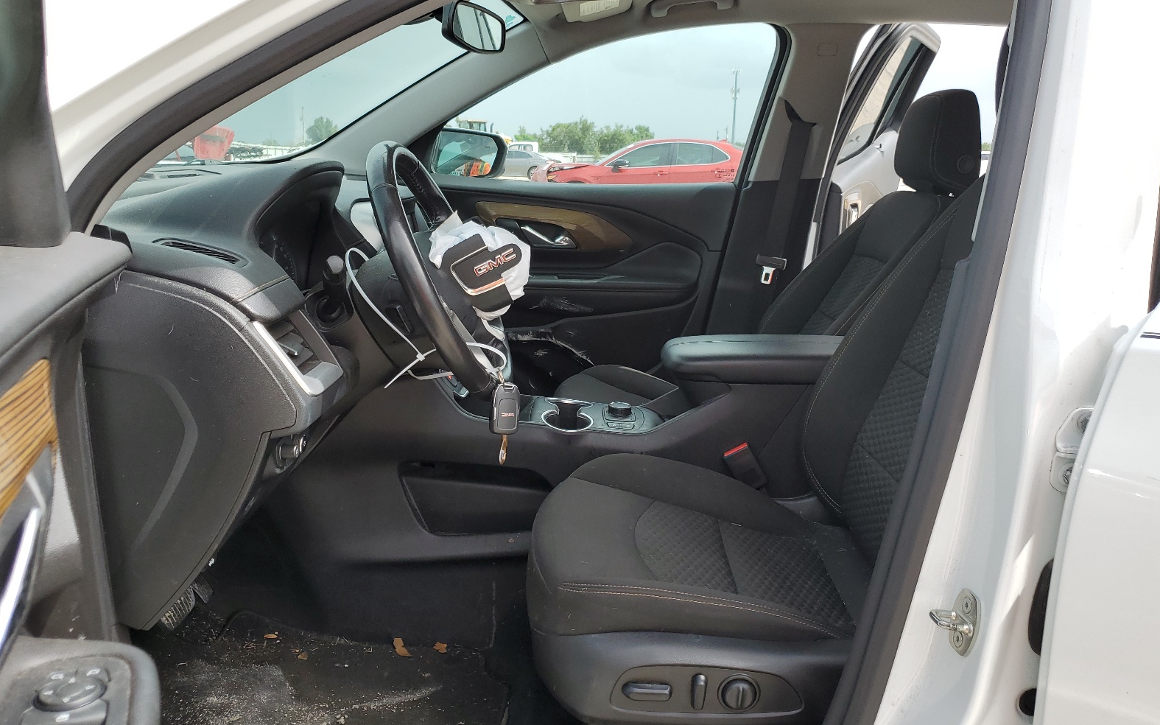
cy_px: 351
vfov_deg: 44.5
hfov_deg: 66.5
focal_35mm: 28
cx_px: 574
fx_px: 885
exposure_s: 1/1250
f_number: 1.5
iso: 50
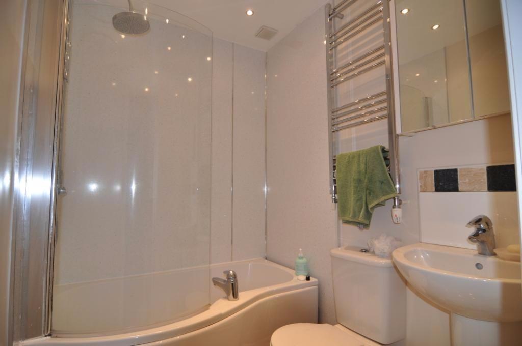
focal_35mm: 18
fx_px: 261
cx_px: 261
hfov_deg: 90.1
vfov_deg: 67.2
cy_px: 173
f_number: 4
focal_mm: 12
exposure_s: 1/60
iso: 200
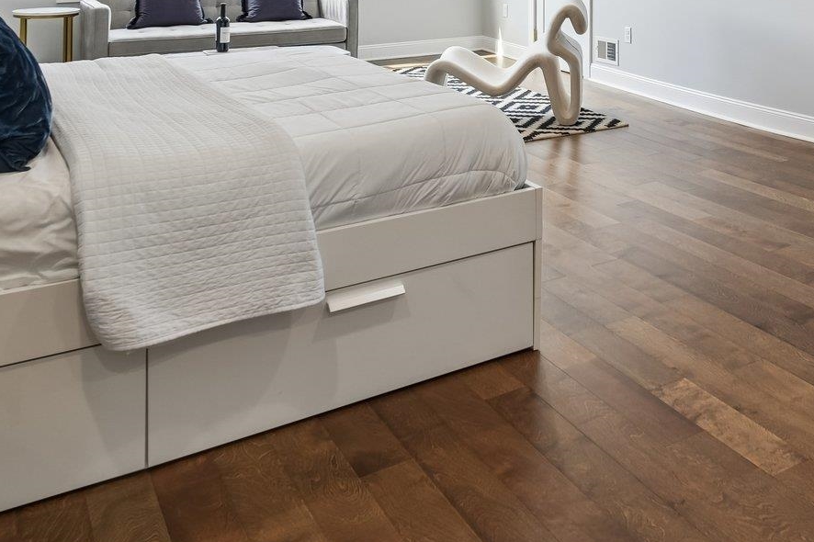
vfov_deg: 31.4
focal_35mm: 37
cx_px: 600
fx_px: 836
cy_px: -70
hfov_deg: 50.0
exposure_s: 1/40
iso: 400
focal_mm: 16
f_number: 8
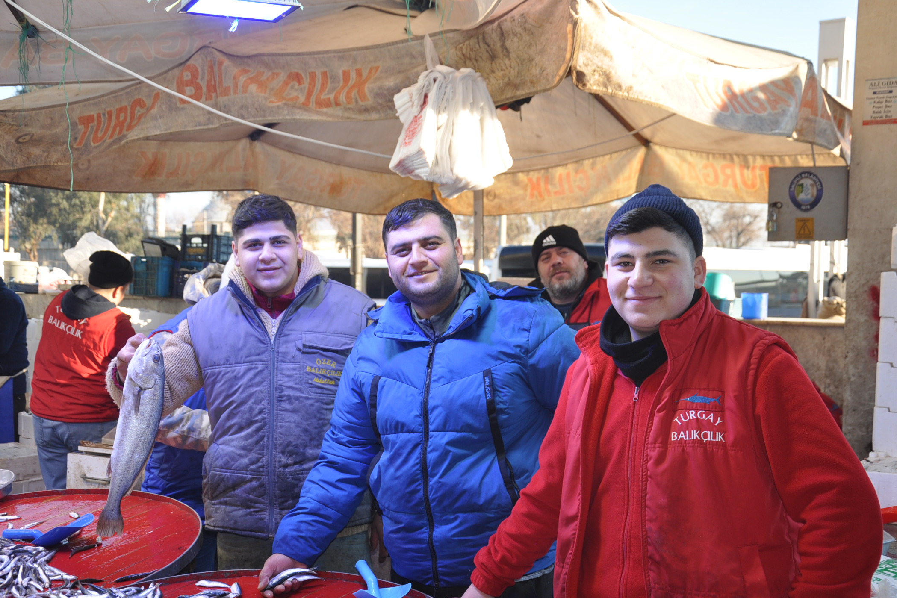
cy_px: 298
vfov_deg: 27.5
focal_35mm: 49
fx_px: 1221
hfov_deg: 40.3
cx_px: 454
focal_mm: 32
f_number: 4.5
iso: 200
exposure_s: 1/200
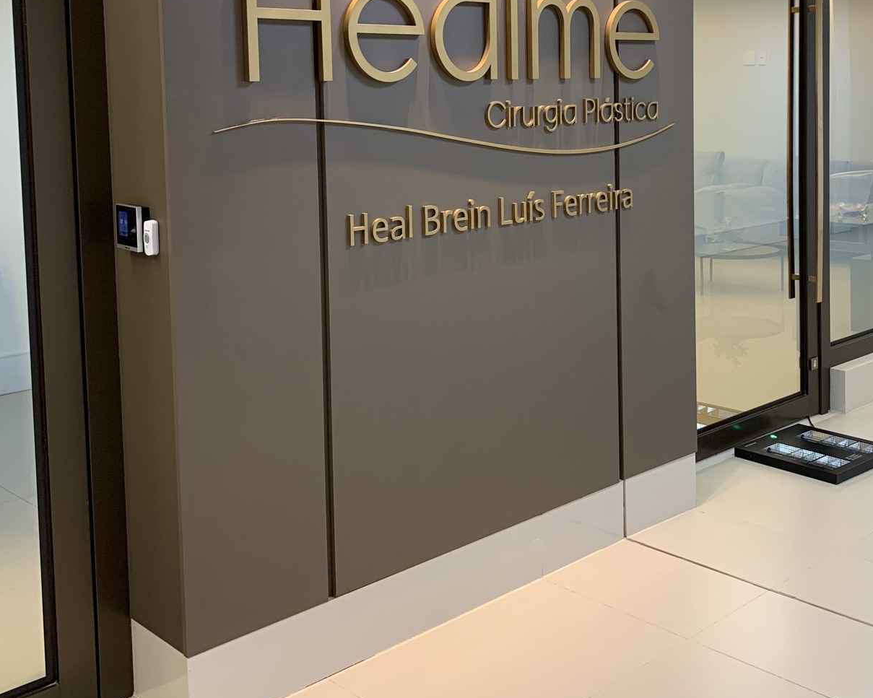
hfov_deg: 42.7
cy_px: 176
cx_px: 518
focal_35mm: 43
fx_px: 1111
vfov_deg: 34.2
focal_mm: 4.25
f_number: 1.8
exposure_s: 1/60
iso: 100
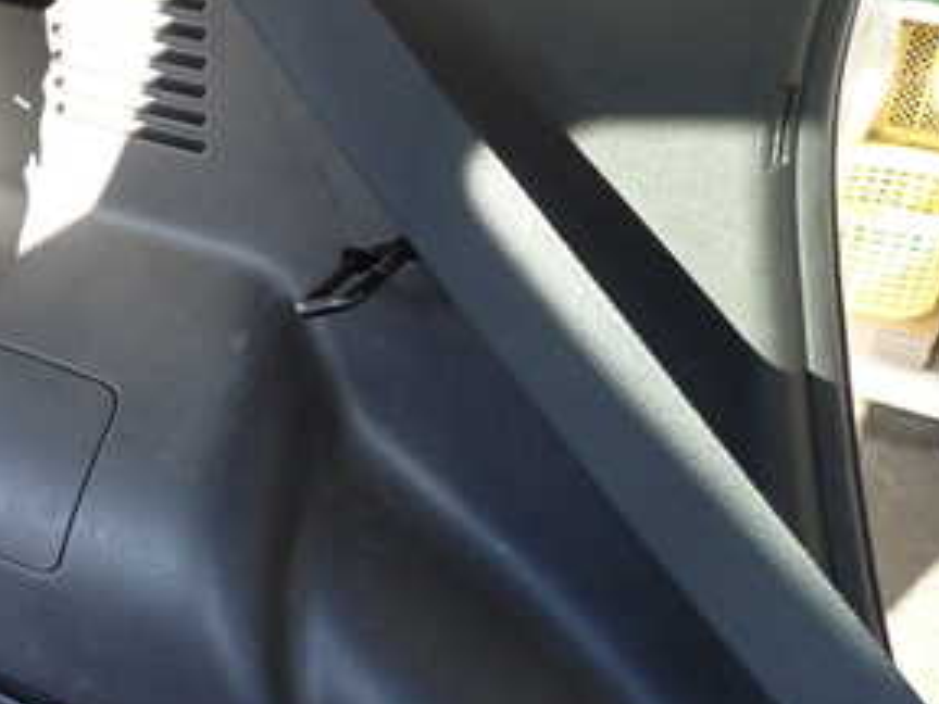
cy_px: 385
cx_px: 111
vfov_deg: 28.0
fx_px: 1411
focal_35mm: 52
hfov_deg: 34.9
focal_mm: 4.5
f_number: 2
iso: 250
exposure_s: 1/125
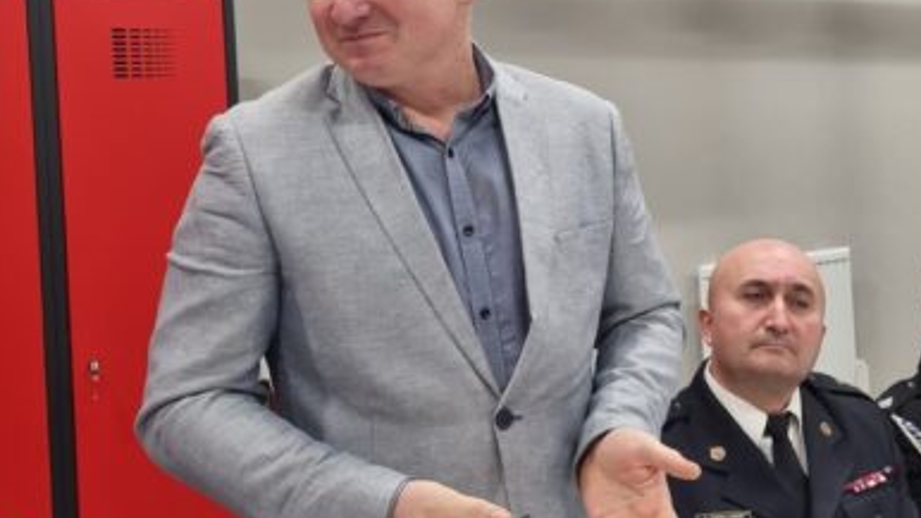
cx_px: 673
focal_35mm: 44
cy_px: 160
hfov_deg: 45.1
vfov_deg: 26.9
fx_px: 1074
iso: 250
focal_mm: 5.4
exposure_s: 1/100
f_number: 1.8
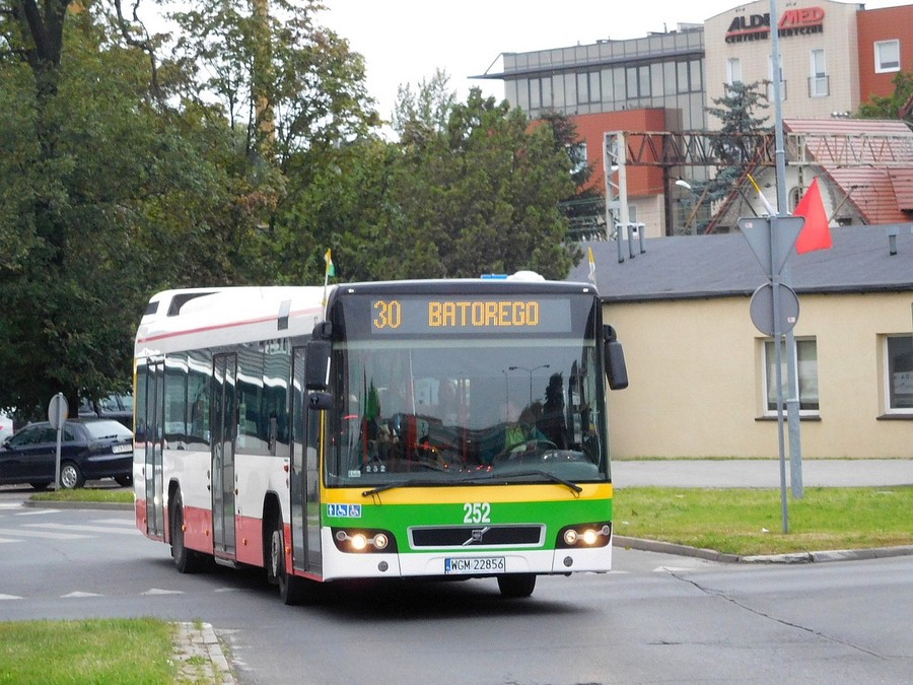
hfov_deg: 17.6
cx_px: 456
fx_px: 2954
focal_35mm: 112
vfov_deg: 13.2
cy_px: 342
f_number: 4.9
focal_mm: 20
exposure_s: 1/60
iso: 400
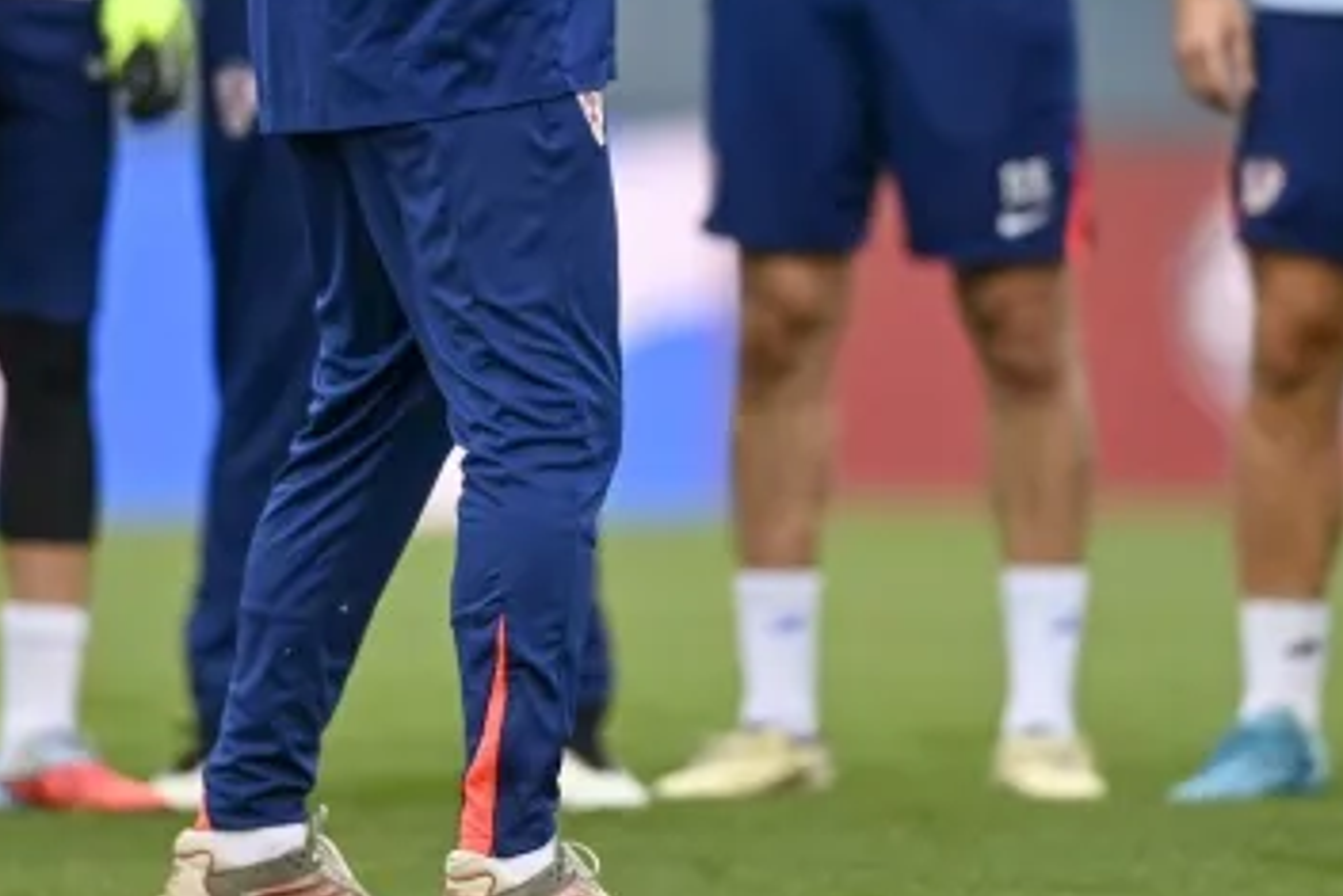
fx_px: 32206
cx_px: 561
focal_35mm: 863
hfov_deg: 2.4
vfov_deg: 1.6
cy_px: 71
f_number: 2.8
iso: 1250
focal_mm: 400
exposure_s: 1/4000
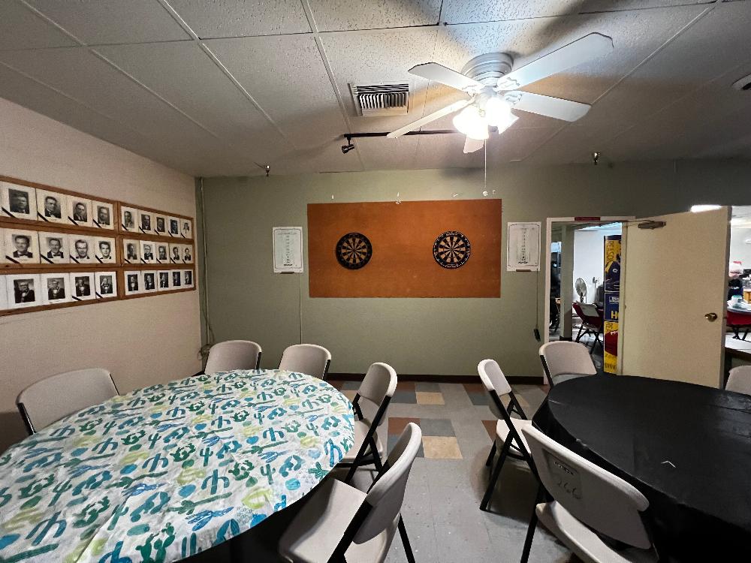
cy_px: 282
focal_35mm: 13
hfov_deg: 106.2
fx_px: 282
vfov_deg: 89.9
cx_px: 376
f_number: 1.8
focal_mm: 1.57
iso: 800
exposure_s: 1/60
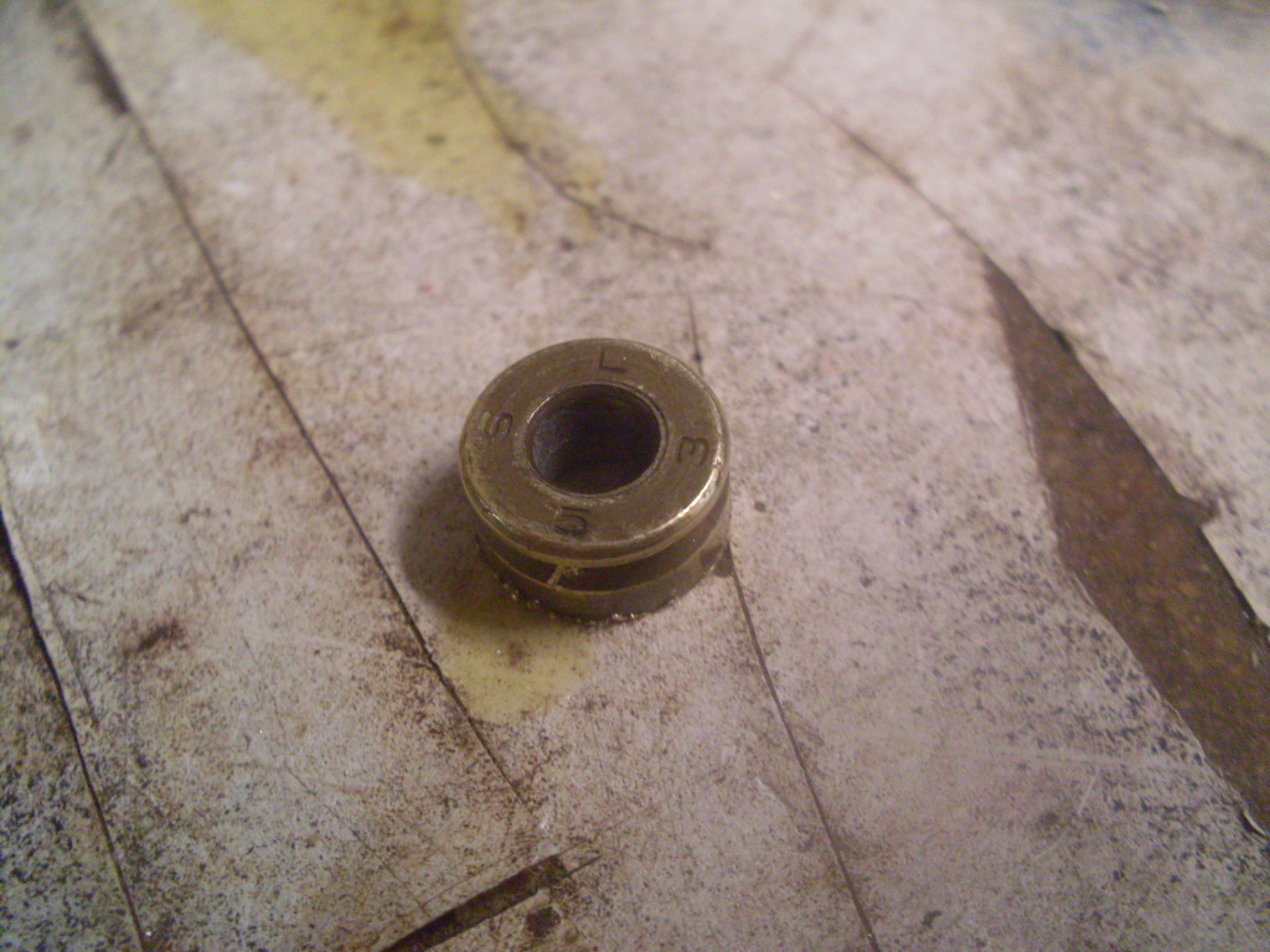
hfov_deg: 49.0
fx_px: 1394
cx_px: 635
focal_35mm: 38
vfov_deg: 37.7
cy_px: 476
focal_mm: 6.3
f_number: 2.8
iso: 200
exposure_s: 1/20
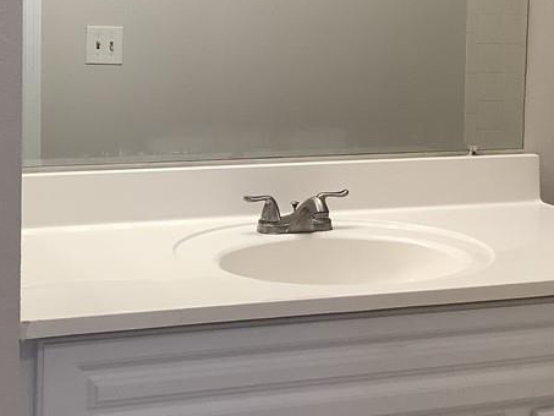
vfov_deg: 20.6
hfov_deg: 27.6
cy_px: 44
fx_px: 1121
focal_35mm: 70
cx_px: 172
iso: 64
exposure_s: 1/60
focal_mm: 3.3
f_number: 2.4
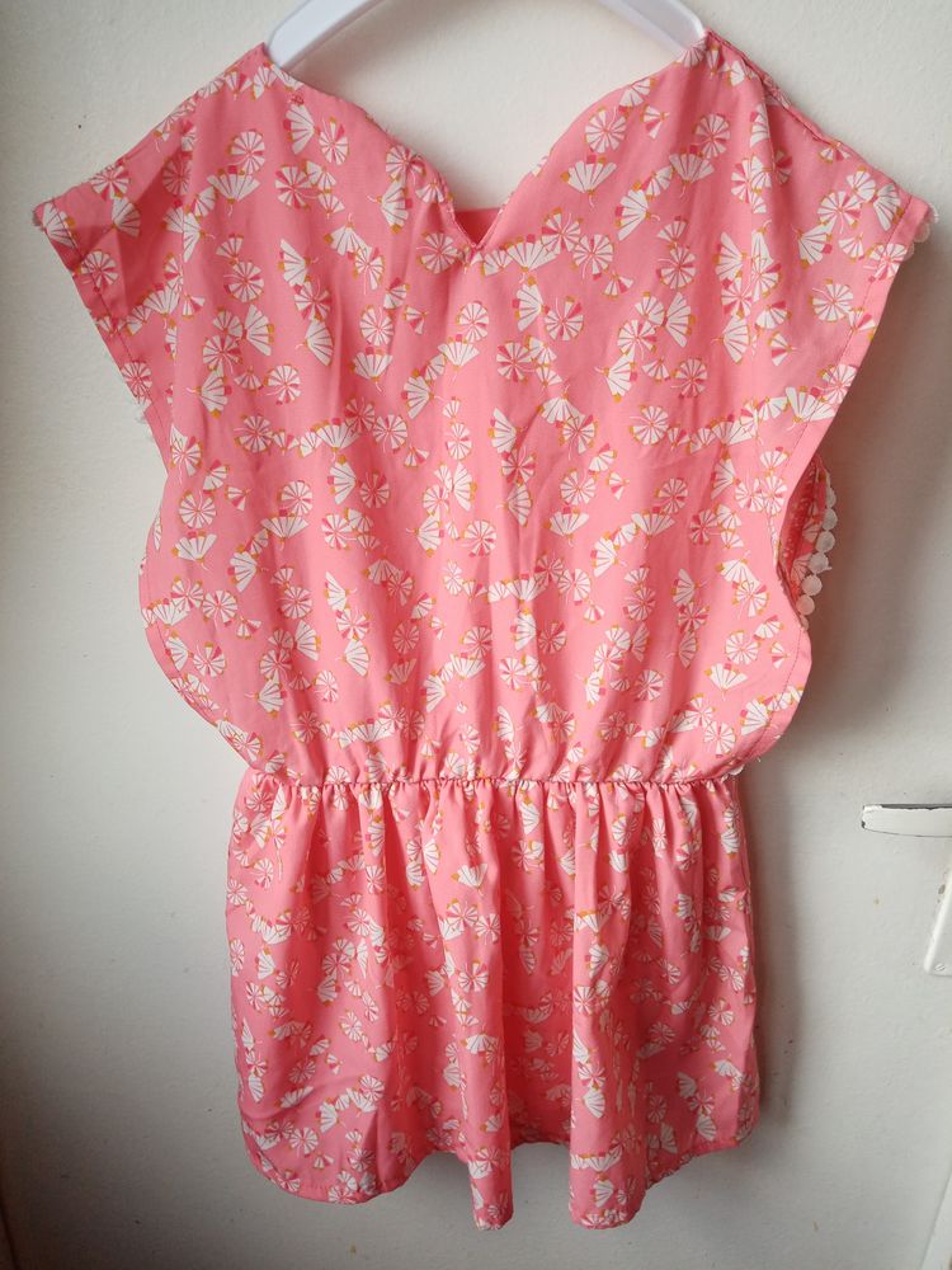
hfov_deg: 53.1
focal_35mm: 26
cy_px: 635
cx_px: 476
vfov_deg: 67.3
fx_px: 953
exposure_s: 1/50
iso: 123
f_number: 1.8
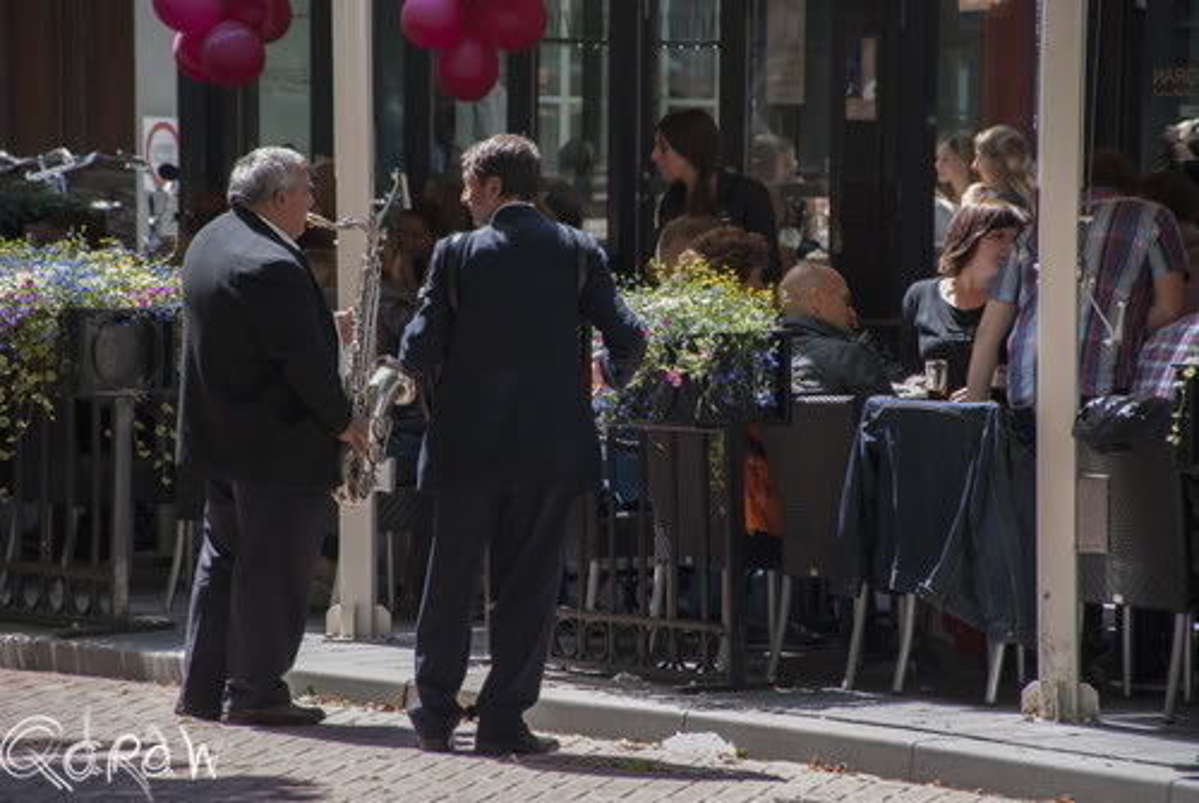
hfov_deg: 10.1
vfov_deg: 6.8
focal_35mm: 202
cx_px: 600
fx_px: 6754
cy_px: 402
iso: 400
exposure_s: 1/250
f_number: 5.6
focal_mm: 135
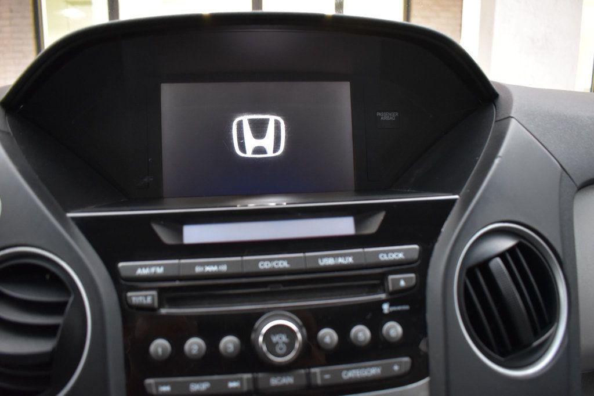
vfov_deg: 47.9
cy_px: 198
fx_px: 445
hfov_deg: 67.4
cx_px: 297
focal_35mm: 27
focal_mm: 18
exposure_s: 1/15
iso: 1600
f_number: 4.5
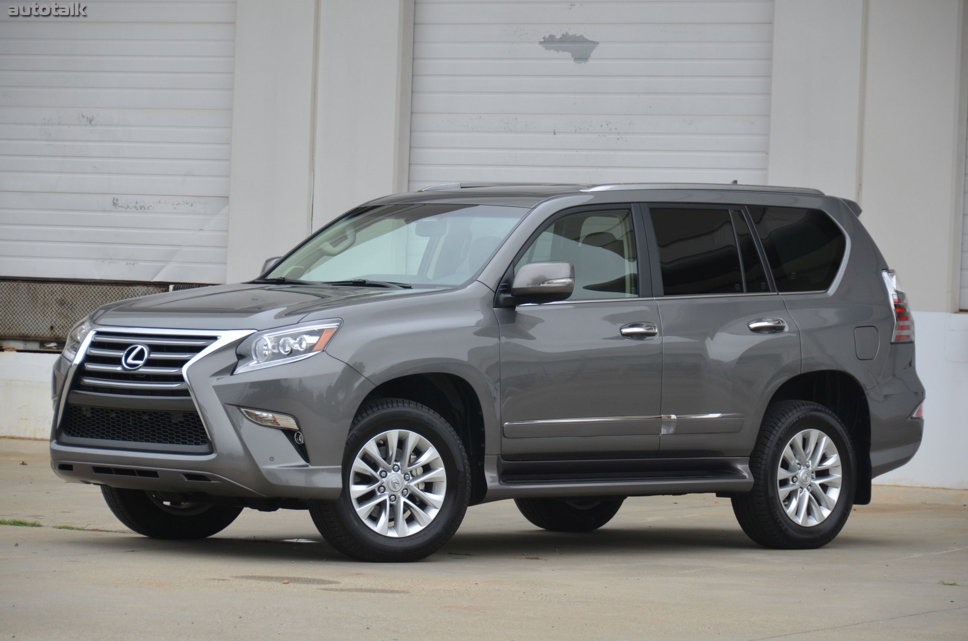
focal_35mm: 158
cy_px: 320
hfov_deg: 13.1
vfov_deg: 8.7
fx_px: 4226
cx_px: 484
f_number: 5.3
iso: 450
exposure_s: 1/1000
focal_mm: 105
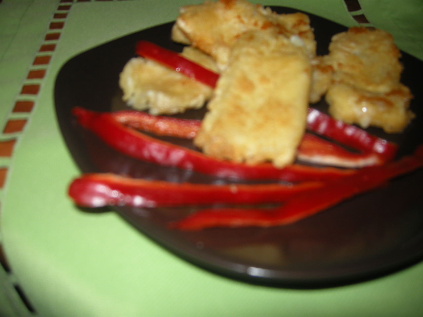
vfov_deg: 40.7
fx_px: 428
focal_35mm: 35
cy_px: 158
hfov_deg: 52.6
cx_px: 212
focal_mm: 7.5
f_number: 2.7
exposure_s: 1/60
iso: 64
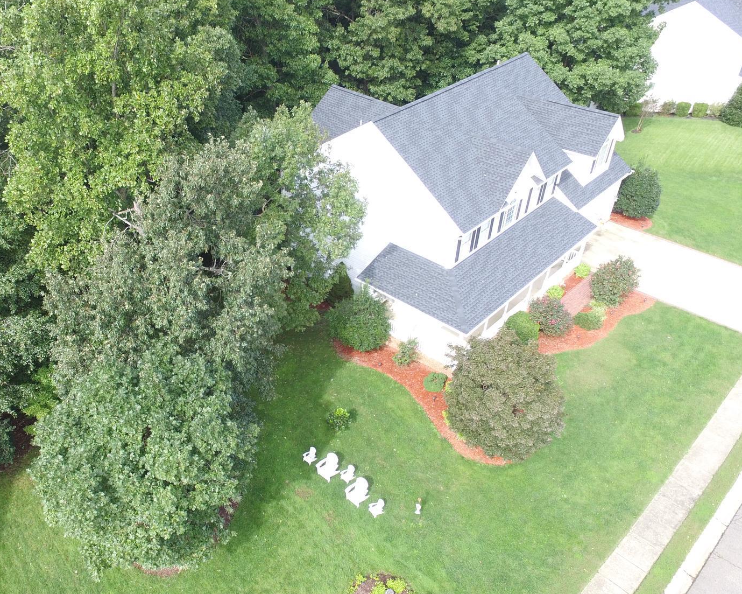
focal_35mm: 29
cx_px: 273
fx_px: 637
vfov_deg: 49.9
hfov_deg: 59.6
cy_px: 319
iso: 100
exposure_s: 1/131
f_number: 2.8
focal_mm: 3.61
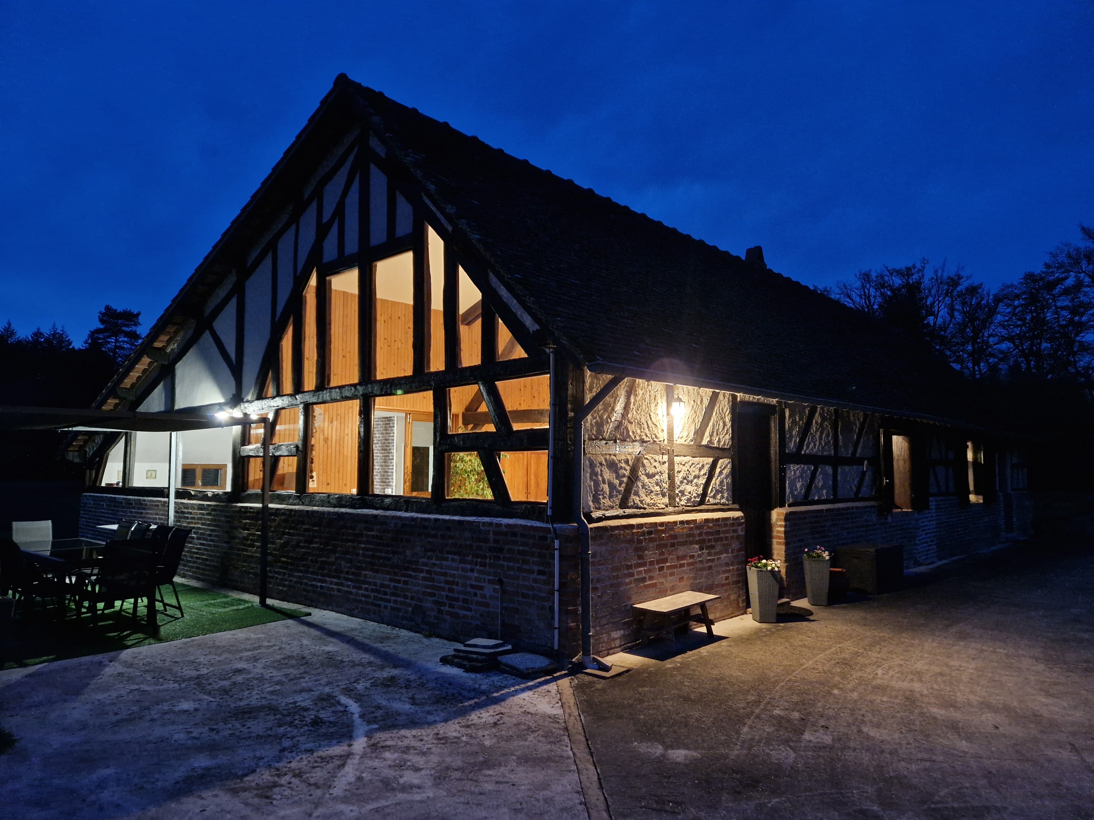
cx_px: 547
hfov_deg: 73.9
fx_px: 727
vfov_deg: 58.9
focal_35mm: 23
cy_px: 410
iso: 800
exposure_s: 1/25
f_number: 1.8
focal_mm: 5.4
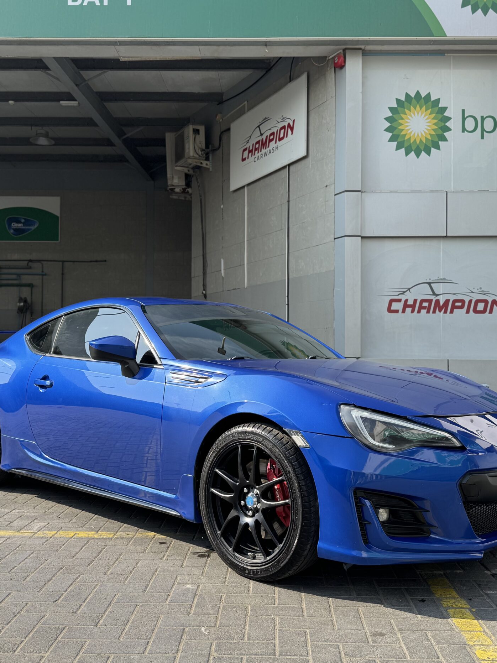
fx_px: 632
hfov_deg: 42.9
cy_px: 325
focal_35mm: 33
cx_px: 261
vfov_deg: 55.4
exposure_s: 1/1637
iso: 80
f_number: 1.78
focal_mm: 6.76
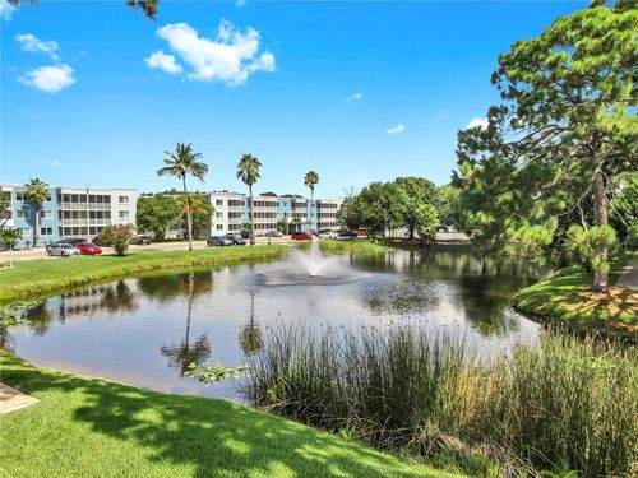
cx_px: 319
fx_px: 442
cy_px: 239
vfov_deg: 56.8
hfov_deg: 71.6
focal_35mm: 24
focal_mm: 4.39
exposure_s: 1/1000
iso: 110
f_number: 2.8
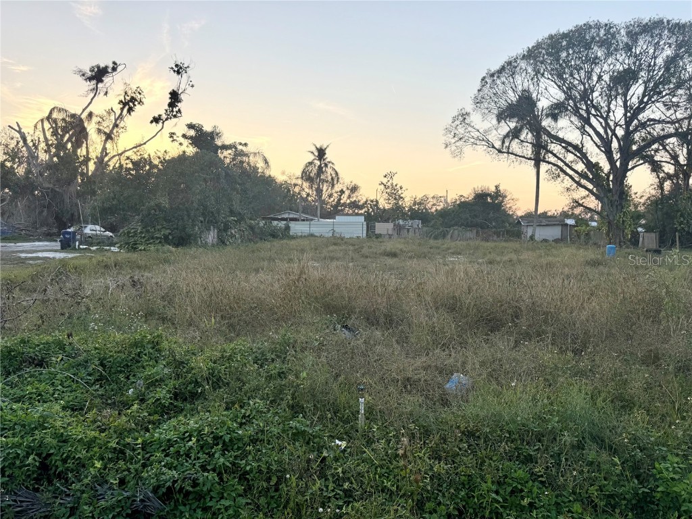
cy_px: 260
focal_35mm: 24
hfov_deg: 71.6
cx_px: 346
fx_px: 480
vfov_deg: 56.8
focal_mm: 6.76
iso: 80
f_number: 1.78
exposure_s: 1/563
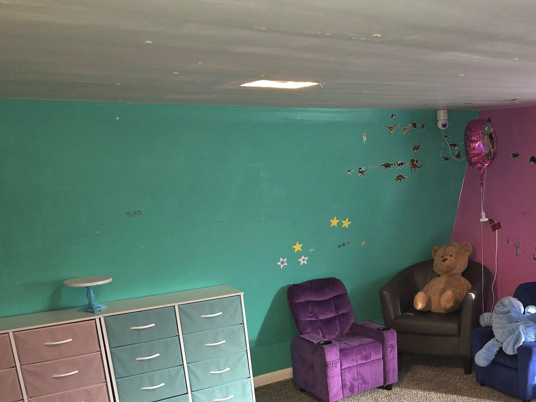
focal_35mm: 41
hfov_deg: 42.9
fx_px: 635
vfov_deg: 33.8
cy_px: 335
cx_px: 456
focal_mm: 6.3
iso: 100
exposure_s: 1/24
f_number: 1.7
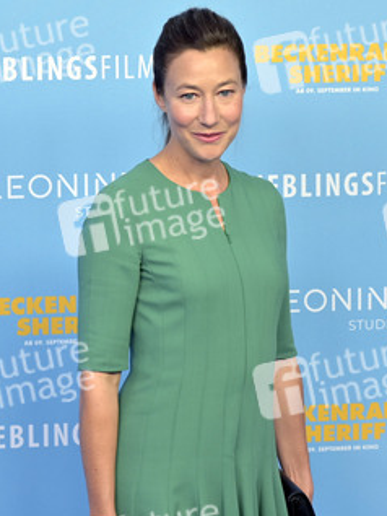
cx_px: 189
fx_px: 1266
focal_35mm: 85
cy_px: 300
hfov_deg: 17.4
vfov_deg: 23.0
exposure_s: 1/200
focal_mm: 70
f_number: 4
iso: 160
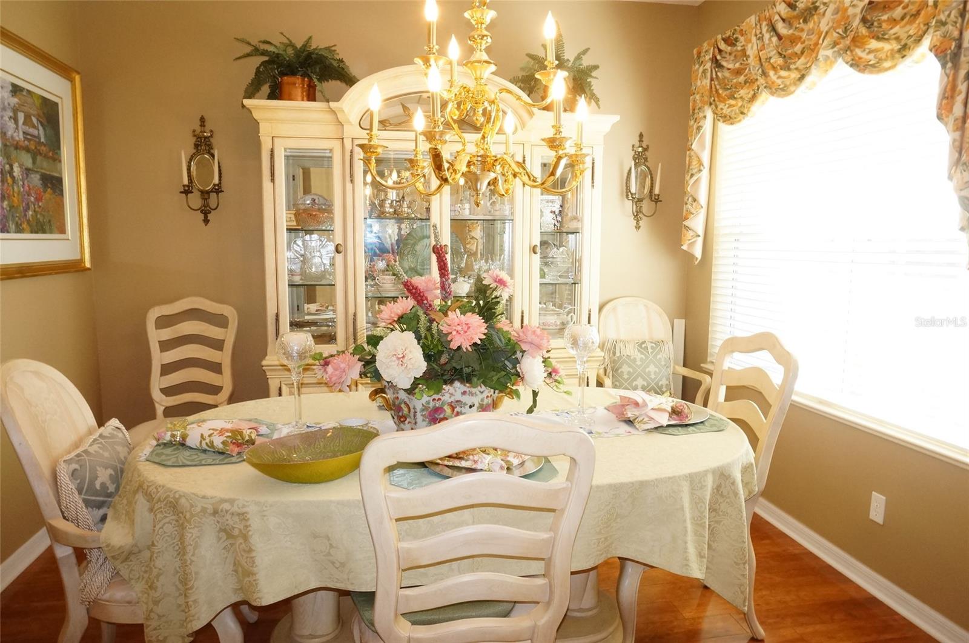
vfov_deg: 53.0
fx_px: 645
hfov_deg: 73.8
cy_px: 322
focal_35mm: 24
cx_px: 484
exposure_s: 1/20
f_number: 10
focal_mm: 16
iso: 1600
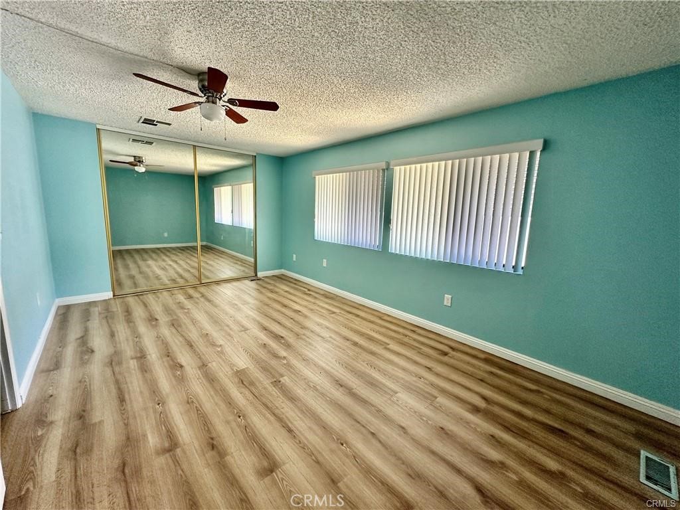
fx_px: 275
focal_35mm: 14
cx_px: 340
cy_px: 255
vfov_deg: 85.7
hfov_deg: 102.1
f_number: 2.2
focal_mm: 2.22
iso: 160
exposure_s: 1/99
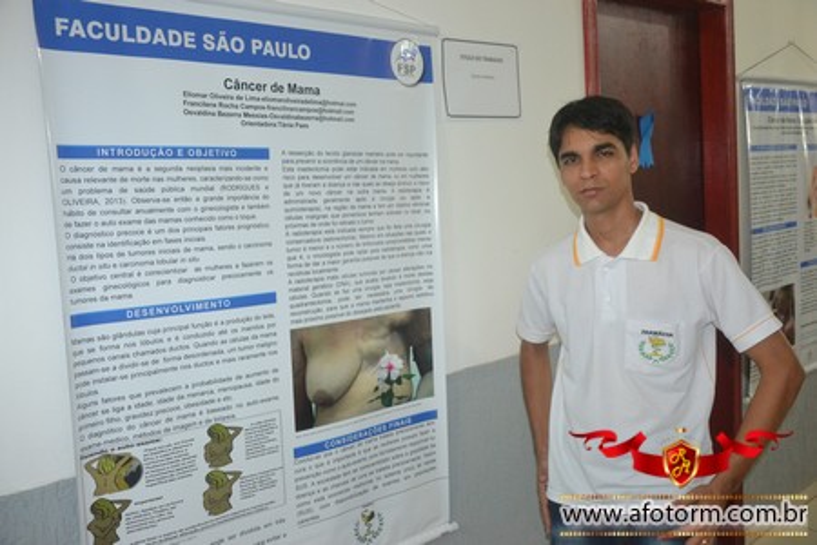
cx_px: 408
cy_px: 272
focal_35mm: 33
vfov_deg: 40.0
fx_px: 749
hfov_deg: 57.2
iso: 2000
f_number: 3.8
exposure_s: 1/60
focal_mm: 22
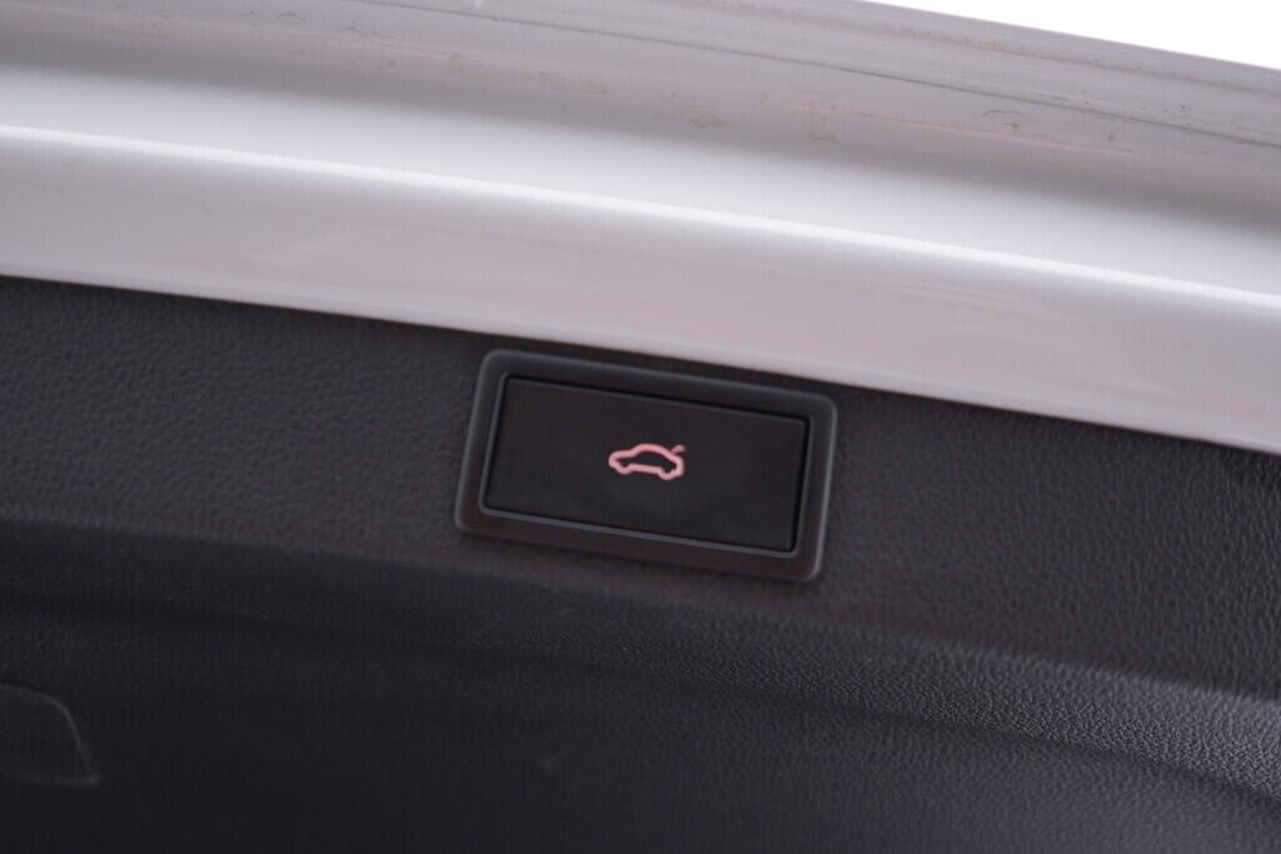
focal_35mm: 36
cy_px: 427
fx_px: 1281
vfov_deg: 36.9
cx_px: 640
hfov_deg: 53.1
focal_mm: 24
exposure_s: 1/40
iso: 125
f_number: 2.8
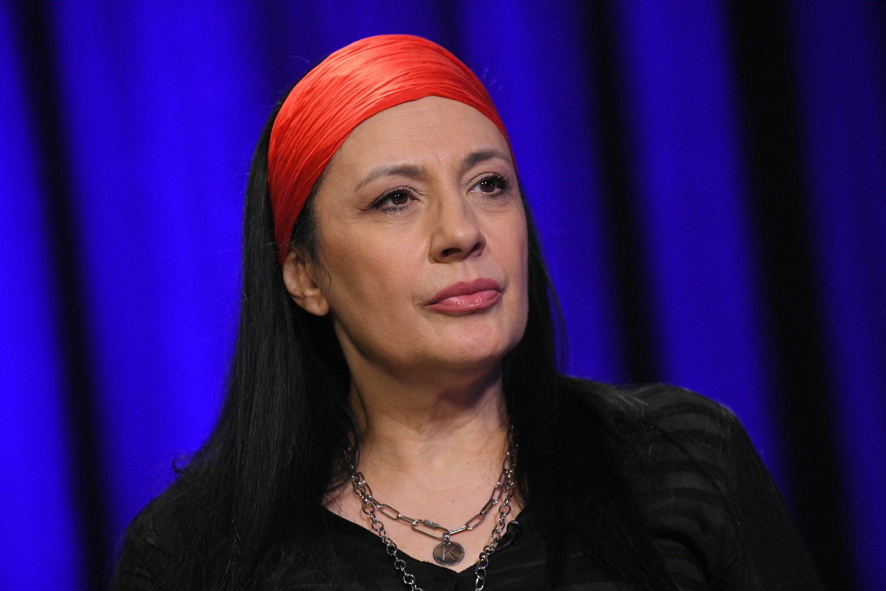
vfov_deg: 6.9
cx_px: 443
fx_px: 4922
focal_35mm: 200
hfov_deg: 10.3
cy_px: 296
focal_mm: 200
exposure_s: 1/200
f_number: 4
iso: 3200
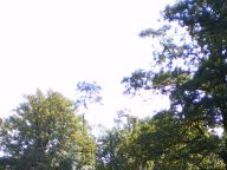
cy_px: 202
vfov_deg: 14.5
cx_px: 154
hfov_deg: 19.8
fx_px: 649
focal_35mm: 99
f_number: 3.1
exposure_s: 1/250
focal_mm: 6.3
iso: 64
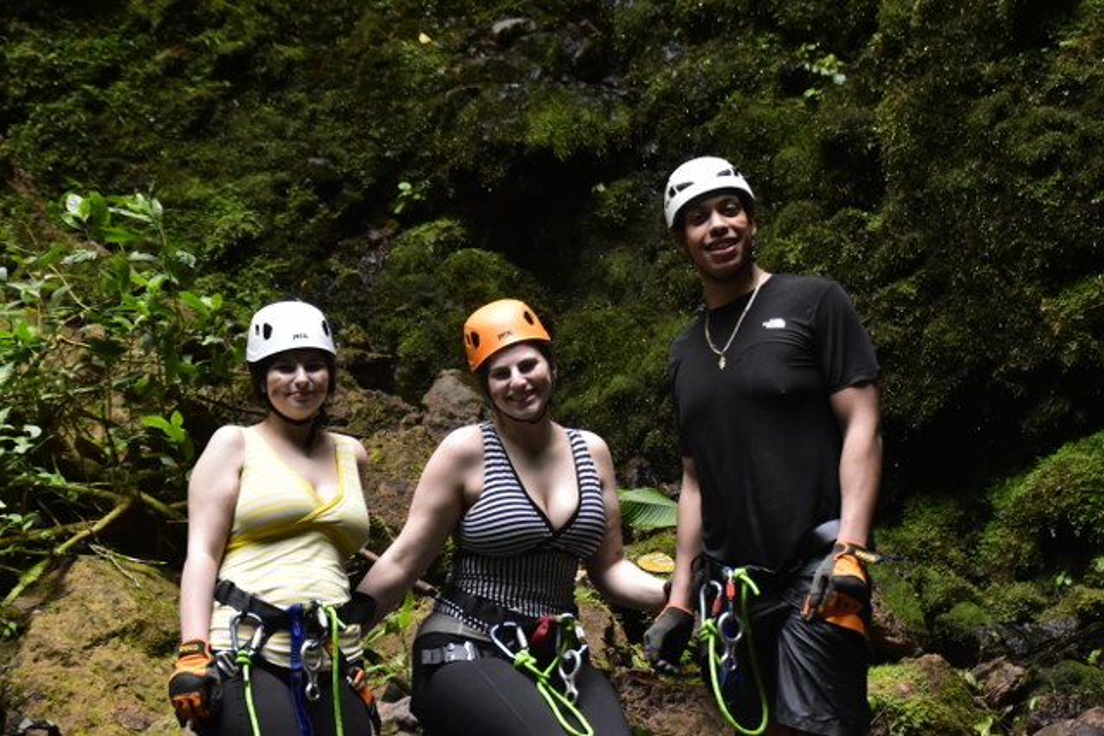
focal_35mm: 87
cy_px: 368
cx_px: 552
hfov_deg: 23.4
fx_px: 2668
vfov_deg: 15.7
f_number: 4.8
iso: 3200
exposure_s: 1/250
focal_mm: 58
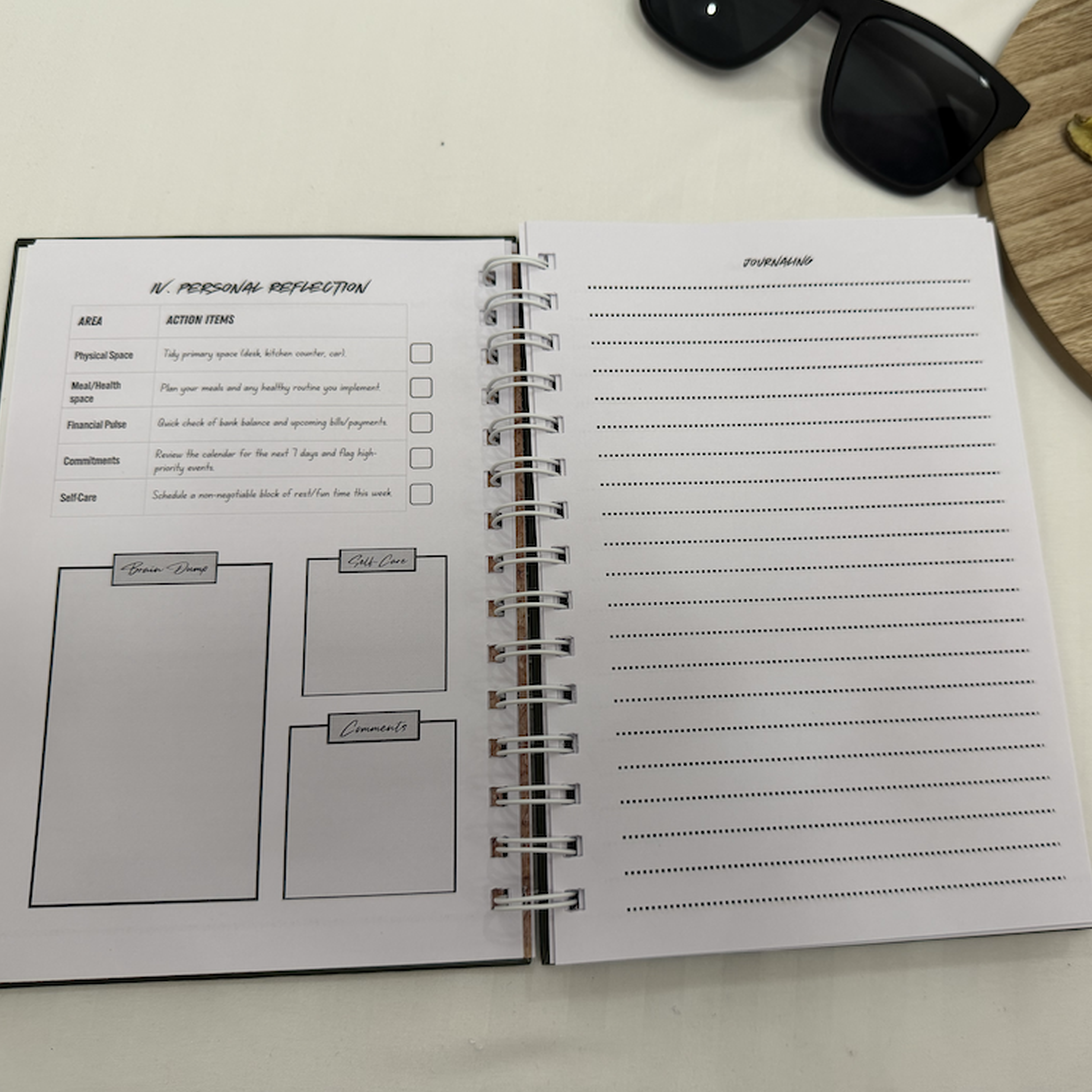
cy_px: 534
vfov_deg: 55.6
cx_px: 611
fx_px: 1035
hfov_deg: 55.5
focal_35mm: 29
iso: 125
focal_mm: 6.76
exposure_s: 1/50
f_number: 1.78
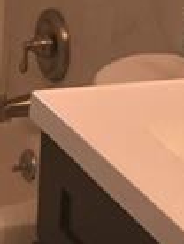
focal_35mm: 161
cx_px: -115
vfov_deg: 11.8
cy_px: -92
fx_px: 1138
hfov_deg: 9.0
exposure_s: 1/30
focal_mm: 4.15
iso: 80
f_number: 2.2
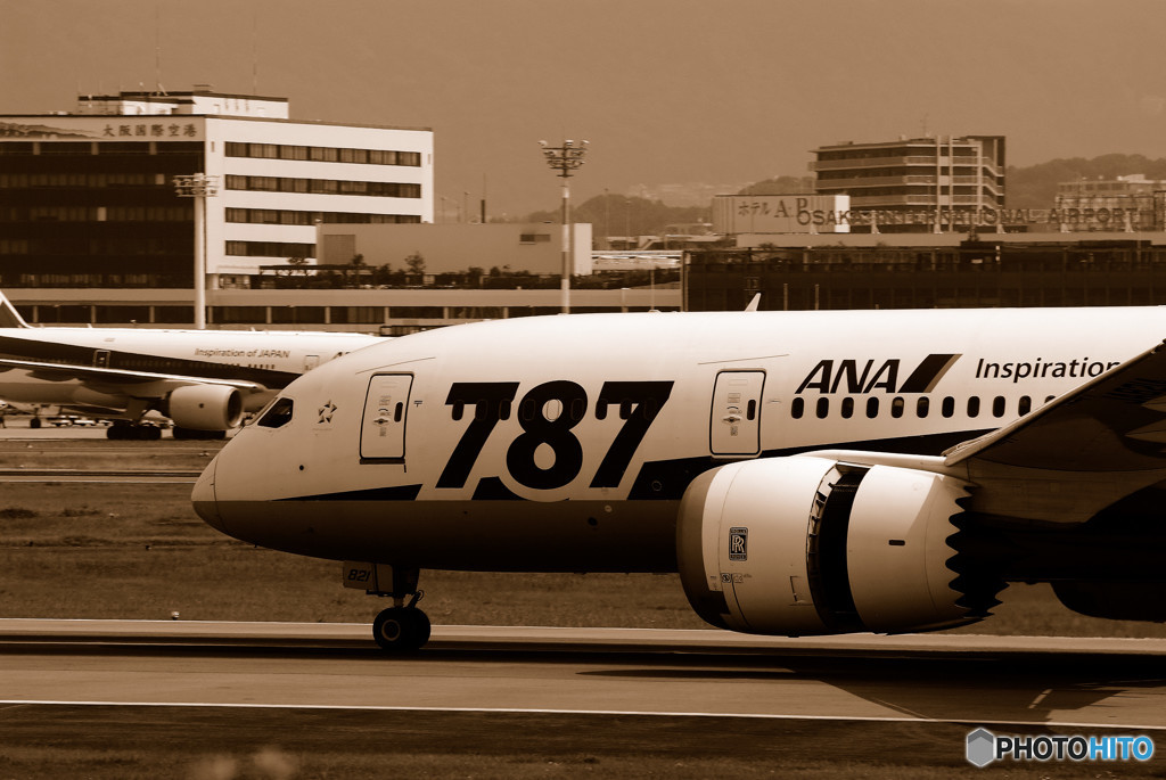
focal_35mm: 300
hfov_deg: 6.9
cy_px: 390
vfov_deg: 4.6
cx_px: 583
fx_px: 9726
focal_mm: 200
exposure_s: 1/570
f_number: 5.6
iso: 100
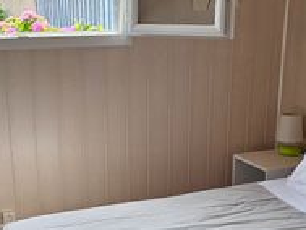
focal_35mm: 73
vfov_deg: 19.9
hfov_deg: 26.7
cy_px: 198
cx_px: 147
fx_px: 646
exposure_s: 1/180
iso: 50
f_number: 1.7
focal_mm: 6.3
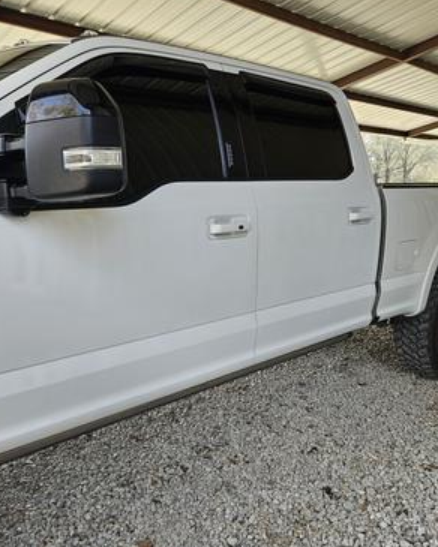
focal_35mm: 31
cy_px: 268
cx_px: 240
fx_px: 502
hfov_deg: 47.1
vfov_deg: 57.2
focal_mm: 5.4
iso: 40
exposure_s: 1/247
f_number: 1.8
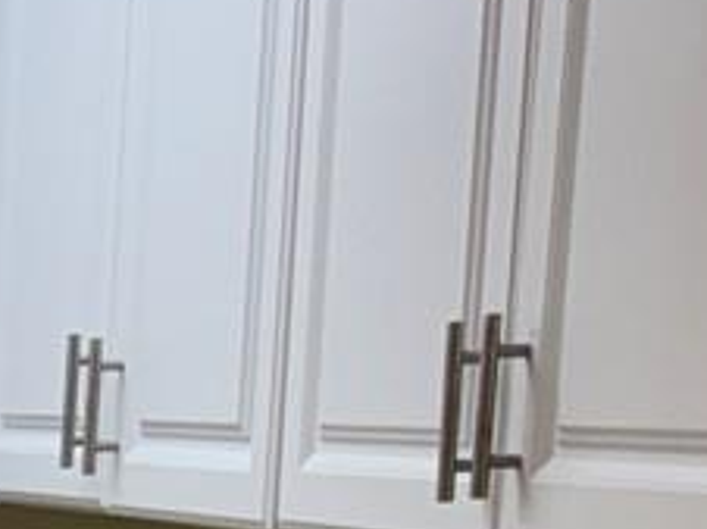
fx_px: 3468
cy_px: 1130
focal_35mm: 170
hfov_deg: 10.0
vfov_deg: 8.2
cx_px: -1051
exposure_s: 1/241
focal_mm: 6.76
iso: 64
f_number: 1.78
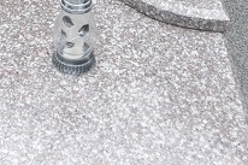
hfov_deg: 20.8
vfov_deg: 13.7
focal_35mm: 97
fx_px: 668
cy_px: -31
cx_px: 54
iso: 160
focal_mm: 4.3
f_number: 3.1
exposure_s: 1/125
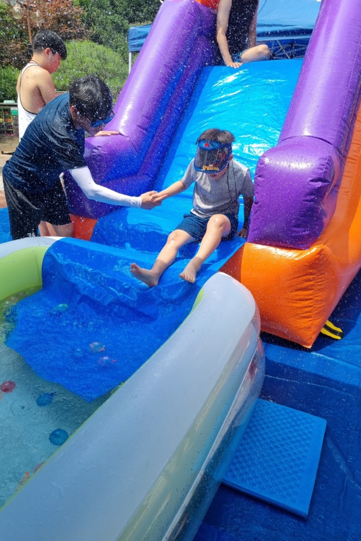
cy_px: 263
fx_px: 421
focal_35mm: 28
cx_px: 158
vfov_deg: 65.5
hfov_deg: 46.3
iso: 50
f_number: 1.8
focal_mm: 5.4
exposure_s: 1/1560
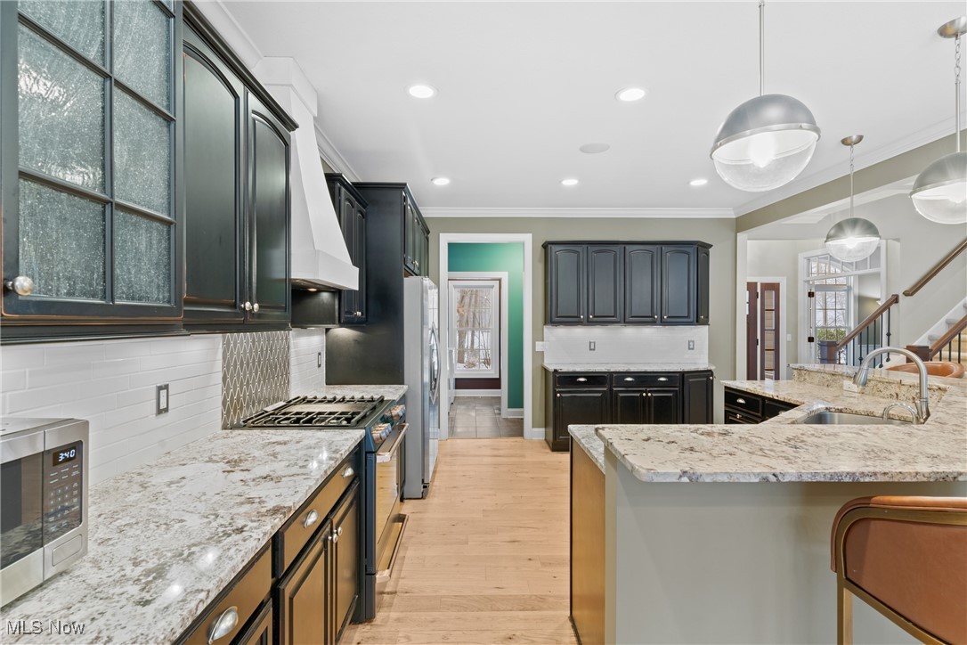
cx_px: 484
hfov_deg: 93.3
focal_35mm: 17
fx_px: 457
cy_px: 322
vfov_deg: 70.4
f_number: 9
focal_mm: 17
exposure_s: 1/1.25
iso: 250
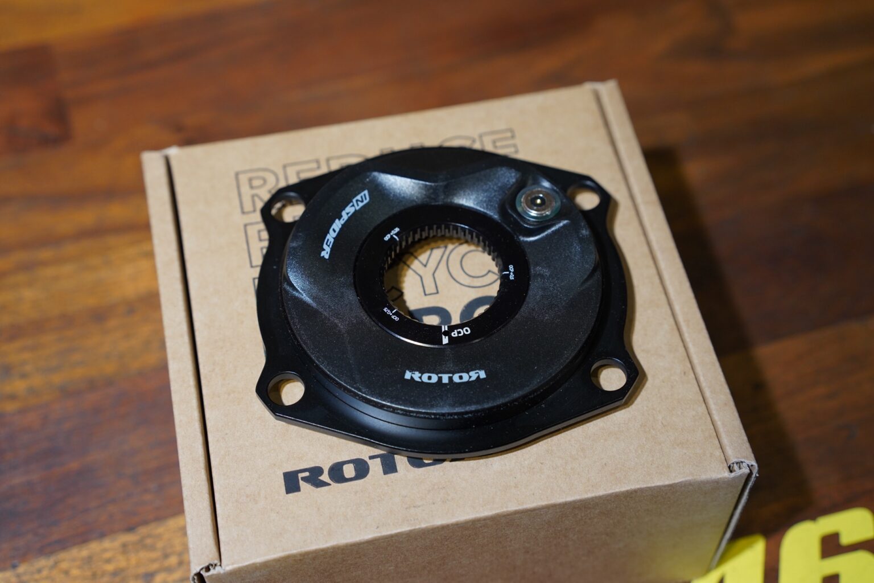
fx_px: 1214
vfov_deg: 27.0
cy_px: 292
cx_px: 437
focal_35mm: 50
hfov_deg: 39.6
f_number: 4.5
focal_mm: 50
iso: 1000
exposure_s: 1/160
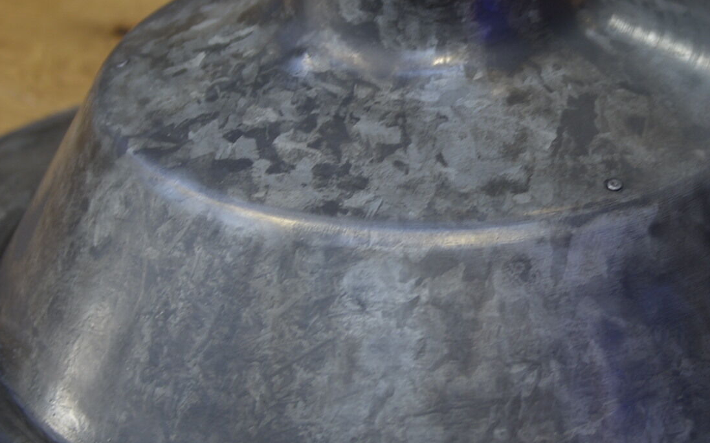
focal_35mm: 130
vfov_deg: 10.1
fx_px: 2515
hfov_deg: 16.0
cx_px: 461
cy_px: 119
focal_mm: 38
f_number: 2.8
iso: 200
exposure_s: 1/50
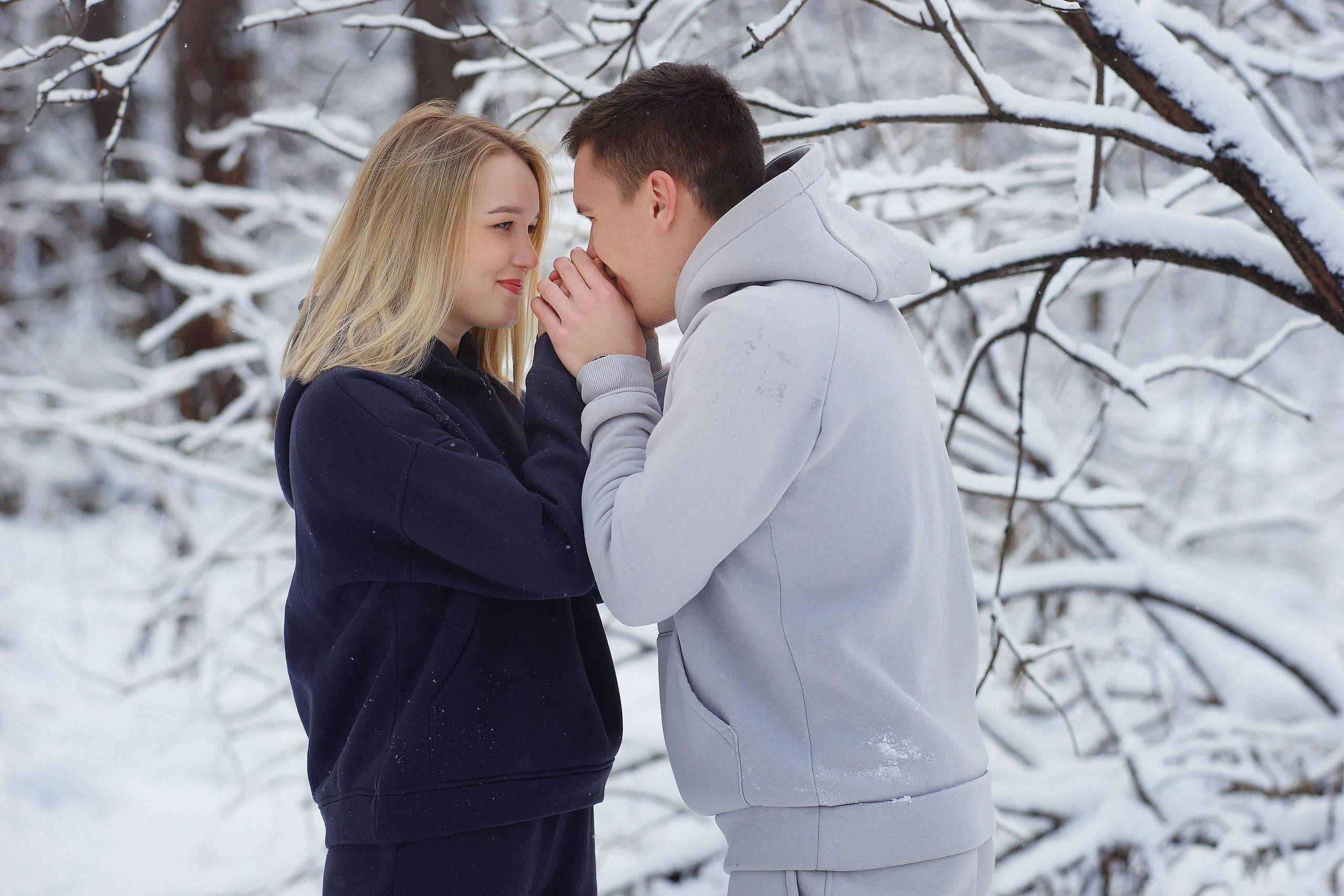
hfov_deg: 15.2
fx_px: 5040
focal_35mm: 135
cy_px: 448
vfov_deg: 10.2
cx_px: 672
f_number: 4
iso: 400
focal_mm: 135
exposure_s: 1/400
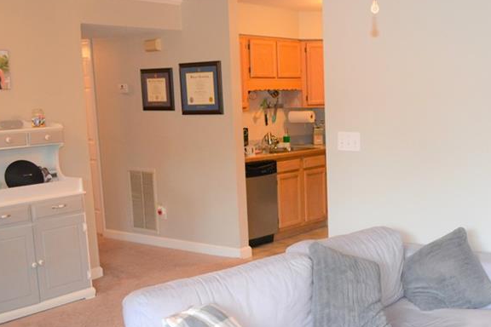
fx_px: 655
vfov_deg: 27.9
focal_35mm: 48
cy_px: 212
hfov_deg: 39.9
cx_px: 373
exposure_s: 1/60
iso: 800
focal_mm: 18
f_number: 3.5
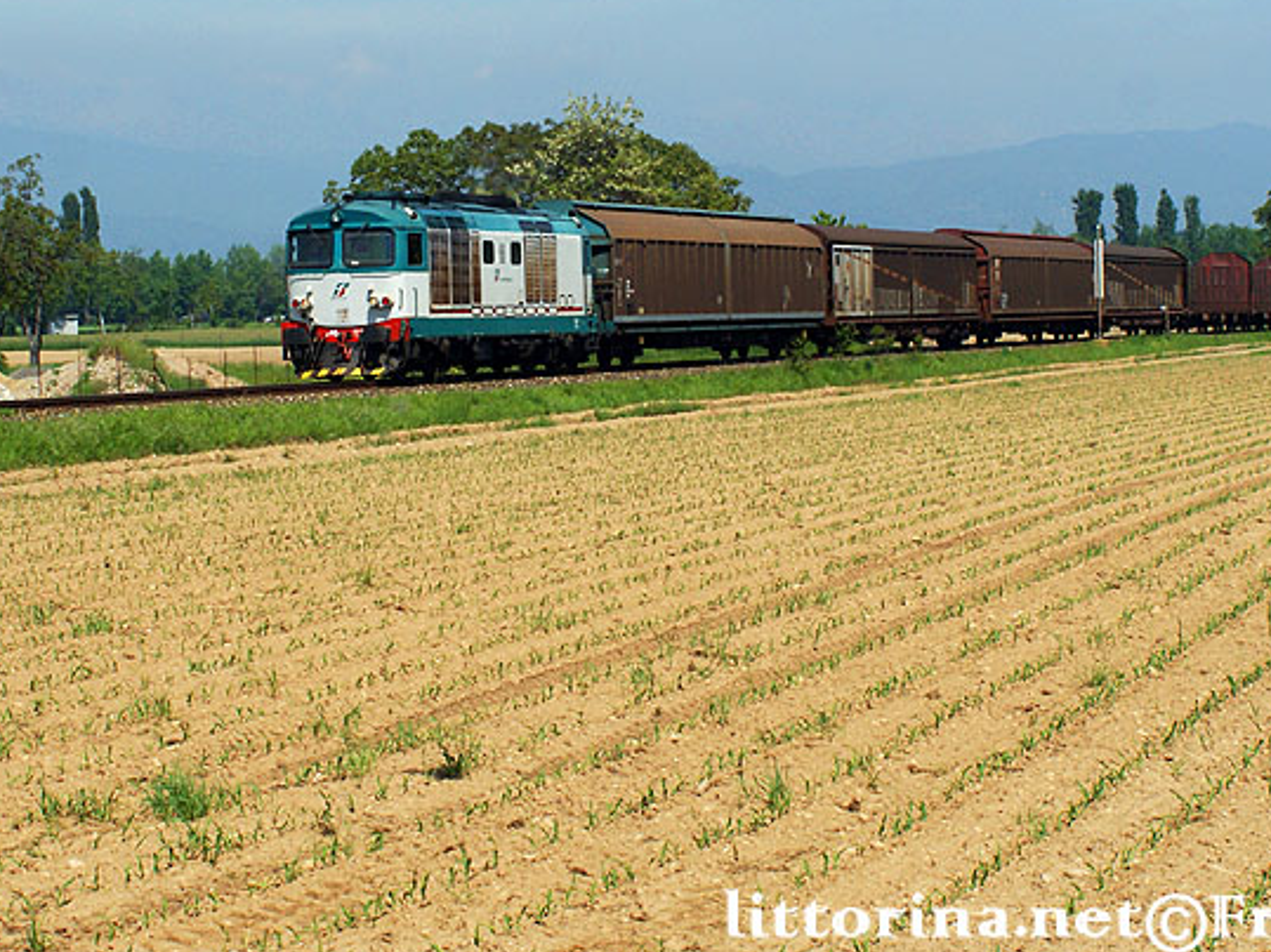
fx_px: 3521
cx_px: 549
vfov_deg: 15.3
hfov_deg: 20.5
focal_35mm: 96
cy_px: 240
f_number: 9
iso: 200
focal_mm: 35
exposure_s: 1/640
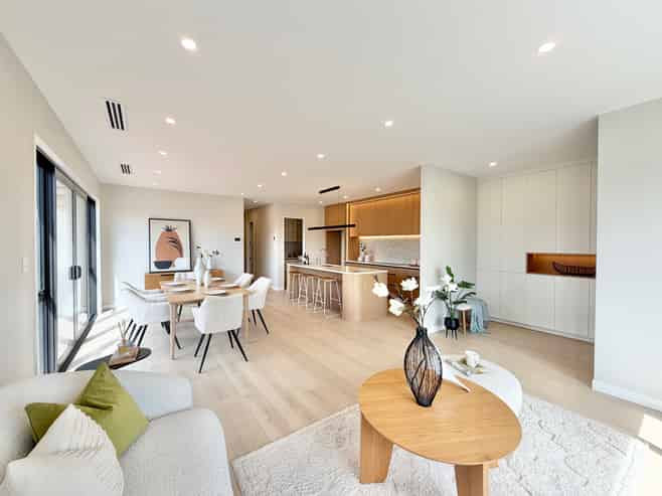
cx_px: 331
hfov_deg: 102.1
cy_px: 248
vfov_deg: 85.6
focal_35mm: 14
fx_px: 268
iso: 50
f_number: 2.2
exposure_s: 1/274
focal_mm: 2.22
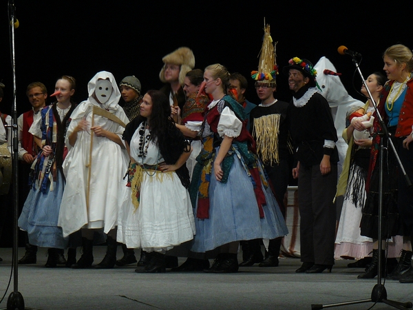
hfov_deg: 15.6
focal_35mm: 126
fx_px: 1503
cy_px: 155
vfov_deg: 11.8
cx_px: 206
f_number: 3.2
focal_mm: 14
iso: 100
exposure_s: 1/50
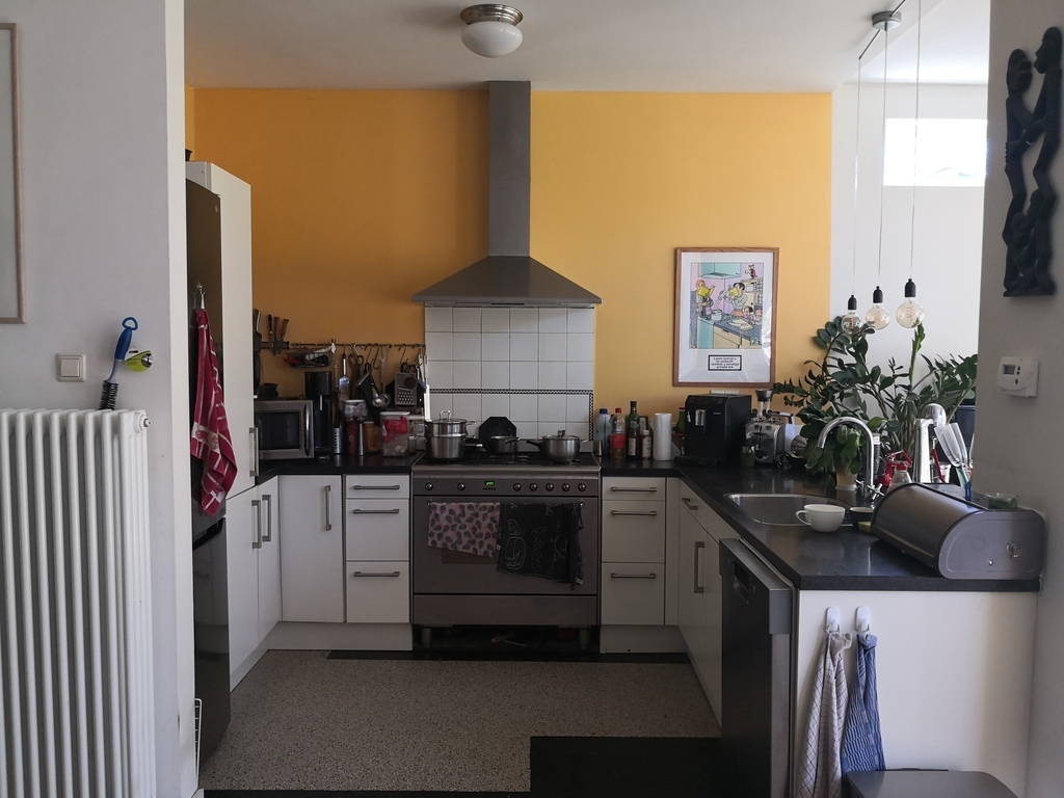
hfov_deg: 65.3
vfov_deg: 51.4
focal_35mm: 27
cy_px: 399
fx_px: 830
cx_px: 532
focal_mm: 3.95
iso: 100
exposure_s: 1/100
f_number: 1.6
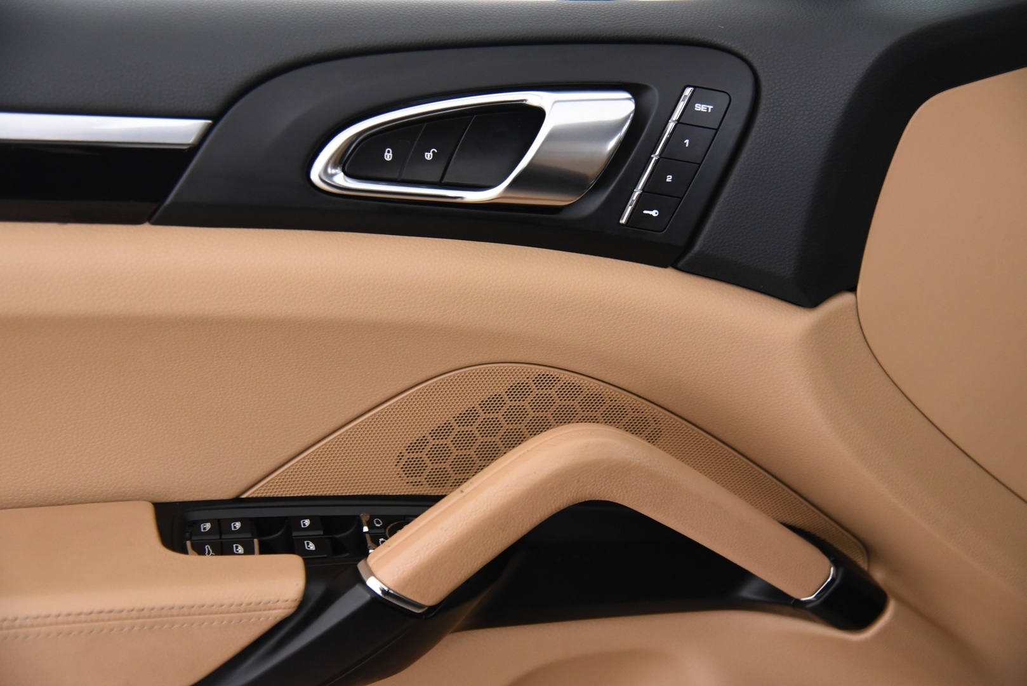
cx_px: 514
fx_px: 1484
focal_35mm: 52
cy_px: 343
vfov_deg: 26.0
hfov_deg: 38.2
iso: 4000
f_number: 4
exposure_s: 1/40
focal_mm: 52
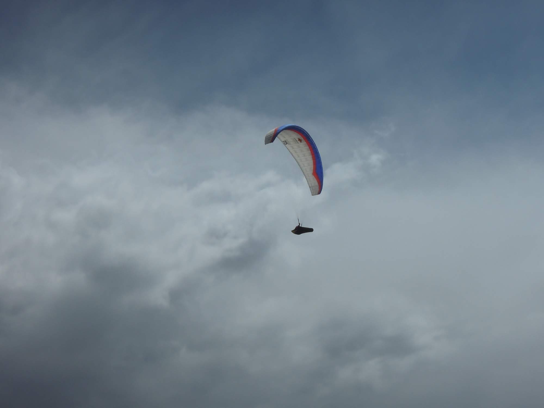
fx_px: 974
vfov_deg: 23.7
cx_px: 272
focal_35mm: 62
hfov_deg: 31.2
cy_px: 204
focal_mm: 11.1
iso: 160
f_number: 7.4
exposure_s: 1/2000
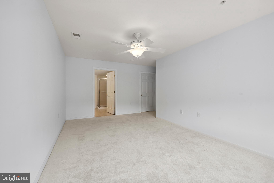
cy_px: 92
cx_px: 137
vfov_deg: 77.4
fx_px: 114
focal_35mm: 15
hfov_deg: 100.4
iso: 320
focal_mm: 15
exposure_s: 1/60
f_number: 8
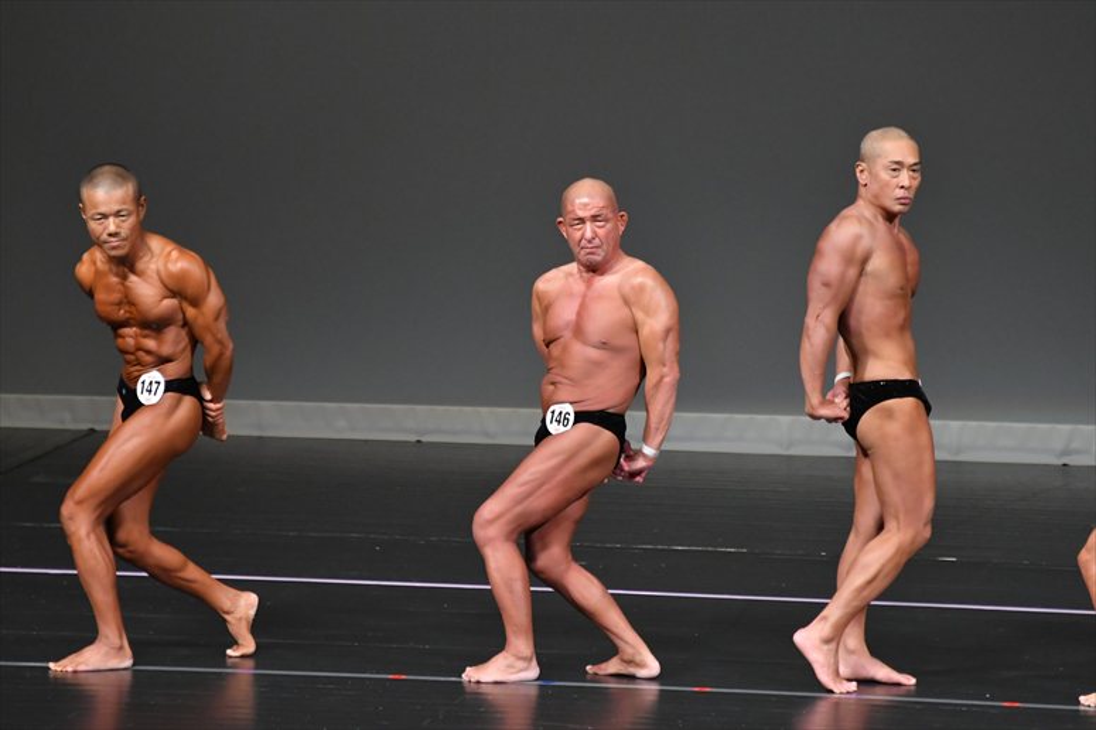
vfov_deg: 4.0
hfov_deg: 6.0
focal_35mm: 345
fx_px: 10498
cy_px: 365
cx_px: 548
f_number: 5.6
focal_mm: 230
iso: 4000
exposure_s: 1/400
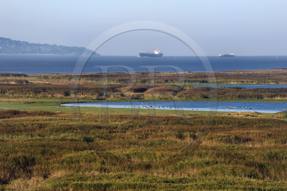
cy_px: 96
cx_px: 144
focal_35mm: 200
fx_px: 1594
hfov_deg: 10.3
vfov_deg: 6.9
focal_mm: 200
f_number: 9
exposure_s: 1/250
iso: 200
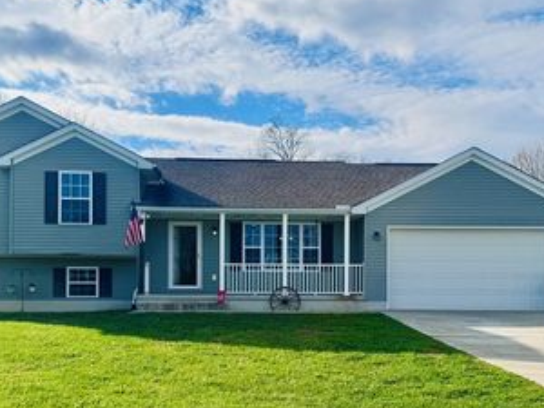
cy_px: 289
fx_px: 629
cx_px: 265
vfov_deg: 35.4
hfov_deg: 46.8
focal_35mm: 40
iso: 80
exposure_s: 1/5814
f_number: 1.78
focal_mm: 6.76
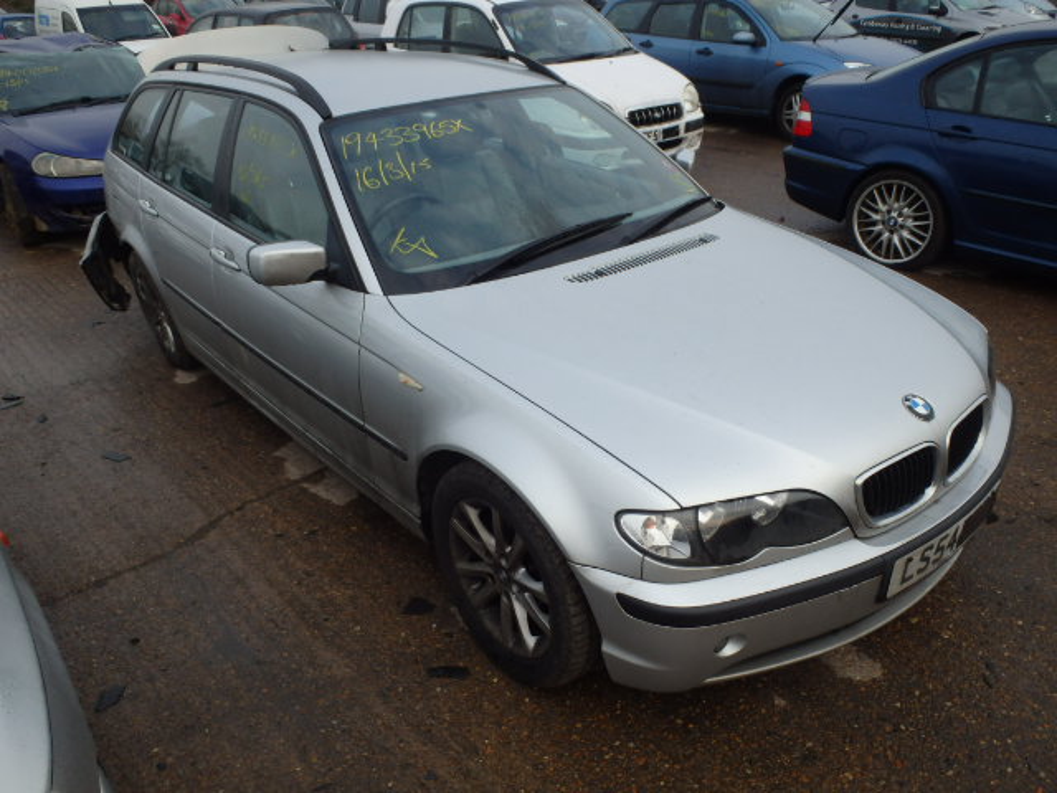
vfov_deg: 49.7
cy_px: 396
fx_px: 855
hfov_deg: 63.4
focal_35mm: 28
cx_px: 528
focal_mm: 5
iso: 125
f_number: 3.9
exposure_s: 1/400
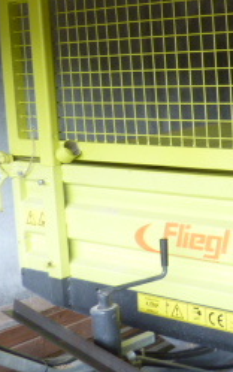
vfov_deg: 29.6
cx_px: 376
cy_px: 88
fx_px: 690
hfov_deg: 16.9
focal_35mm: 68
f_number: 3.3
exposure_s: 1/30
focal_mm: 4.1
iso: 100
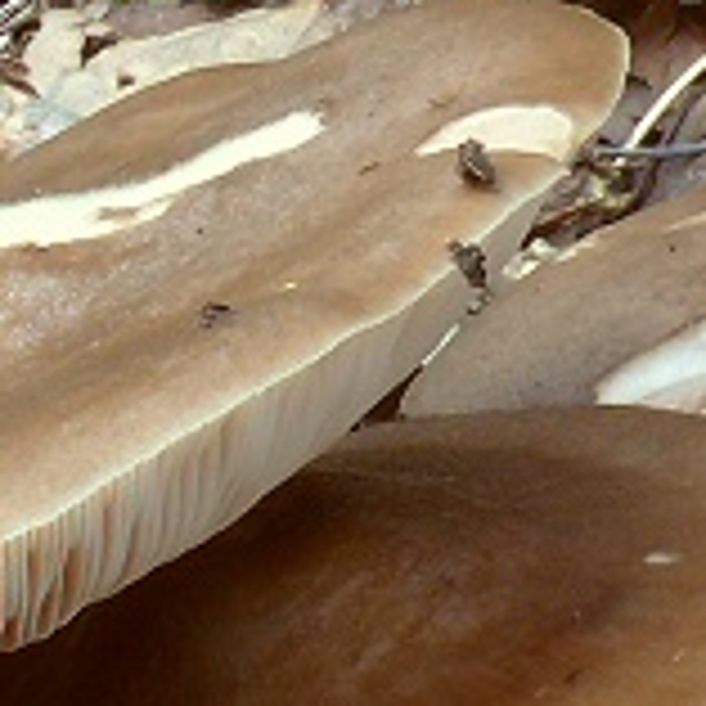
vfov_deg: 10.4
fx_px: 3646
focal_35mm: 158
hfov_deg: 9.8
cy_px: 1284
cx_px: -940
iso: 100
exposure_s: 1/6
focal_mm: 7.4
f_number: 11
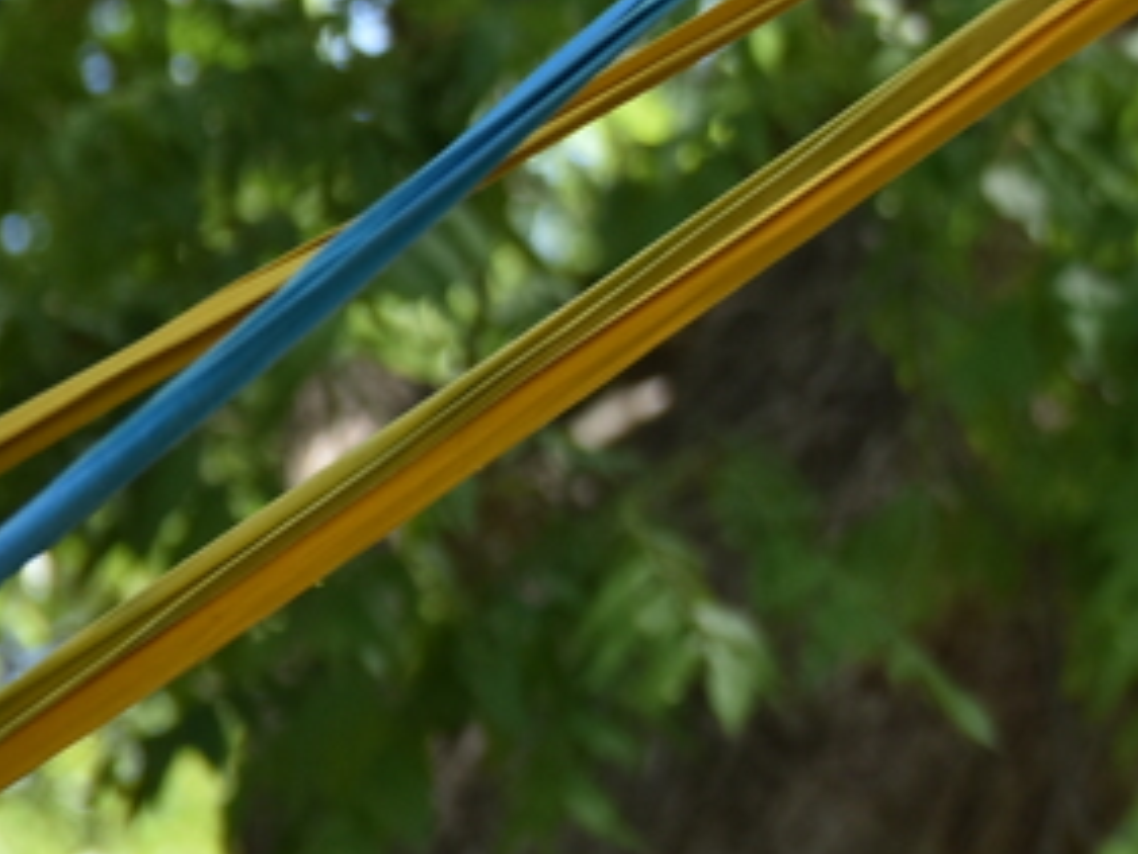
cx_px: 2491
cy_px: -259
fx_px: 24502
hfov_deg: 2.6
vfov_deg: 2.0
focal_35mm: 745
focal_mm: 170
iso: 250
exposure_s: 1/400
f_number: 5
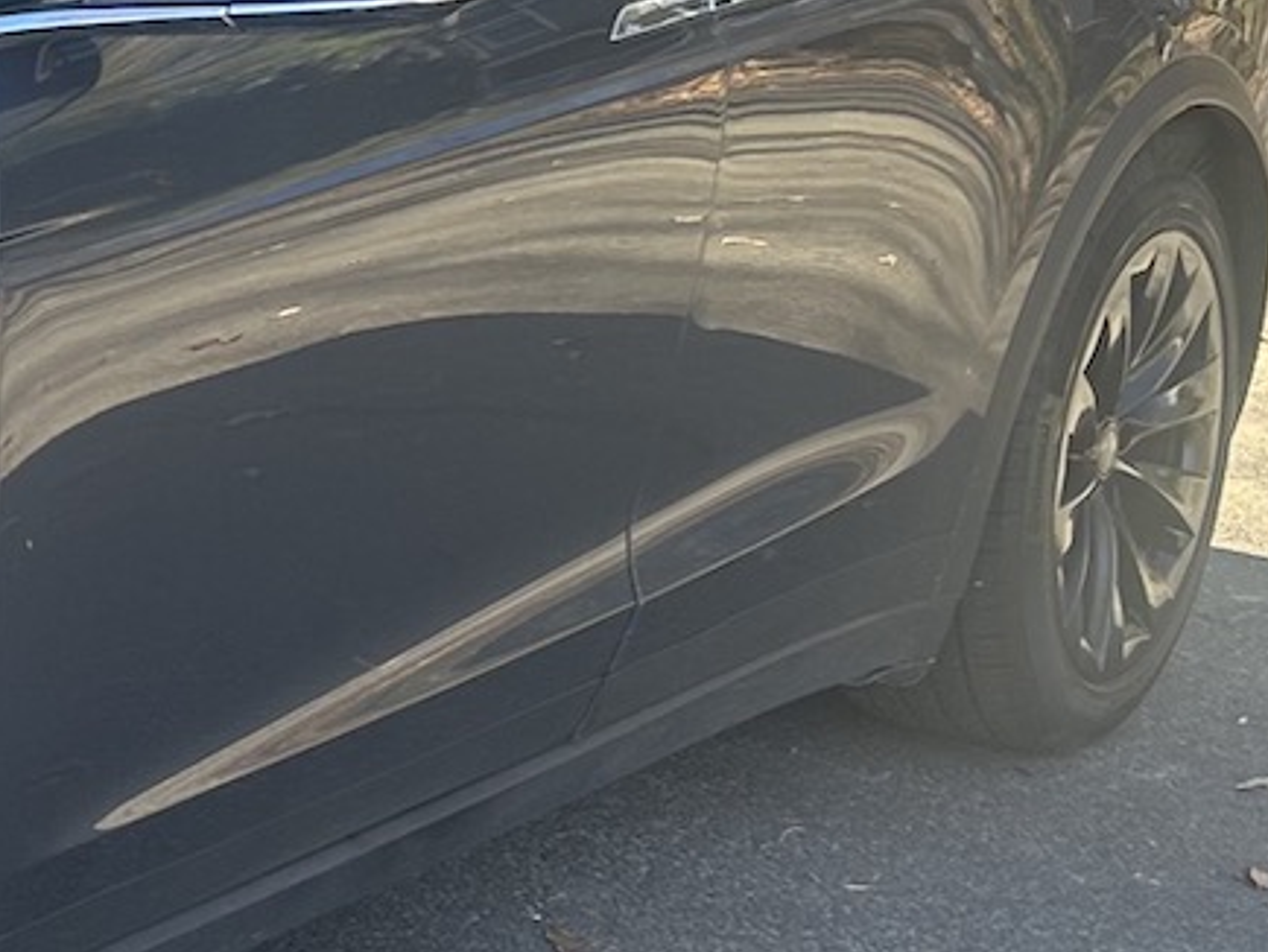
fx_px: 4215
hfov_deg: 15.8
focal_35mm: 115
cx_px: -622
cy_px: 254
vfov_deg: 12.9
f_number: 1.5
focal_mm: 5.7
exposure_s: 1/337
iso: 50
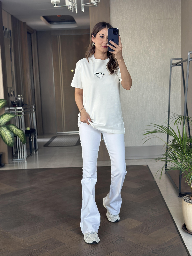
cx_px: 96
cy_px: 128
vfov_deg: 39.7
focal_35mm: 48
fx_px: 355
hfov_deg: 30.3
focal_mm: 6.86
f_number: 1.78
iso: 125
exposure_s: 1/67
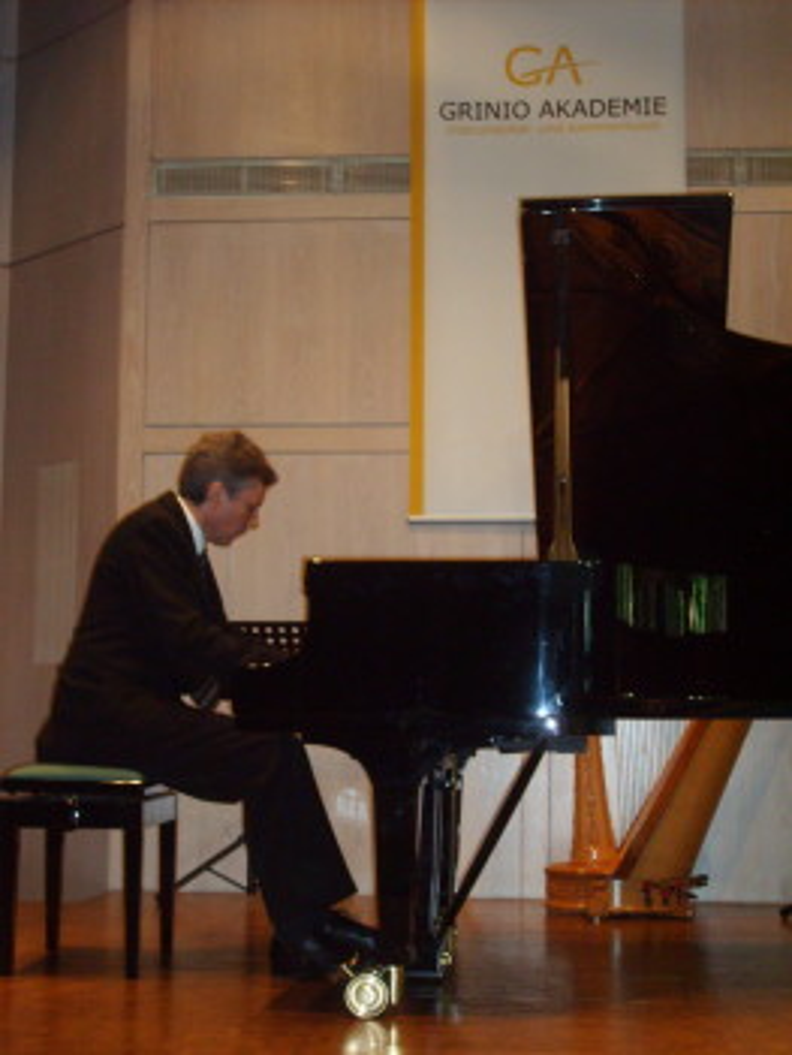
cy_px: 528
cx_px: 396
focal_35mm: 61
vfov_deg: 31.7
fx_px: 1859
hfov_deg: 24.1
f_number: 3.6
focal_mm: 10.3
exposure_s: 1/60
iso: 253
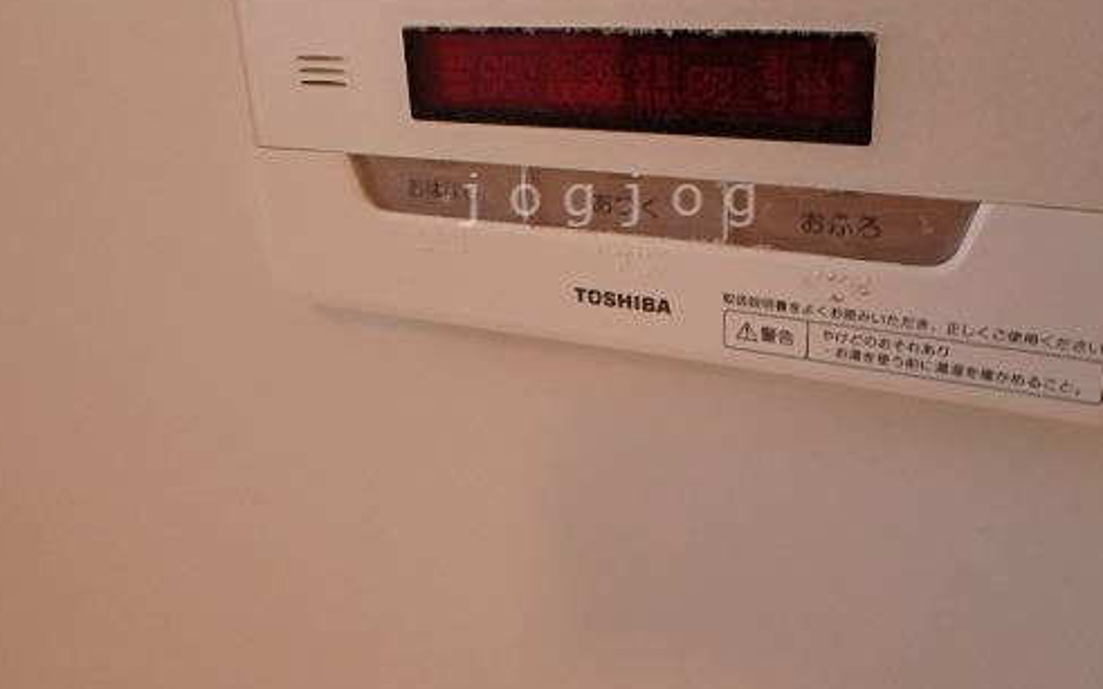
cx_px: 613
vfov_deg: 42.2
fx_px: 872
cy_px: 200
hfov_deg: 64.4
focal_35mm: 29
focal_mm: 3.7
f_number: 3.5
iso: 320
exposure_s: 1/30
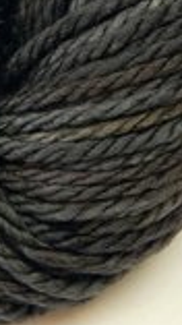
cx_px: -12
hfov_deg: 5.3
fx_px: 1961
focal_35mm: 228
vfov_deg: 9.4
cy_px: 80
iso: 280
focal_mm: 16.6
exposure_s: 1/30
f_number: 4.4
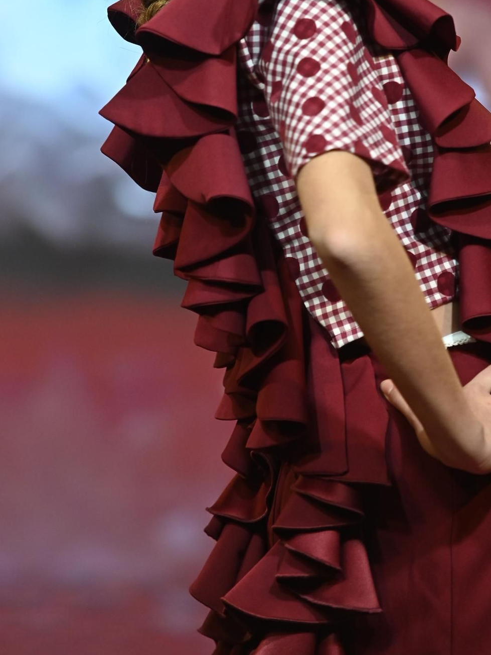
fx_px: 6716
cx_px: 305
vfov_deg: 5.6
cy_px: 80
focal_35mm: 355
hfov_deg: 4.2
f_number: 4.5
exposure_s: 1/400
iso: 1600
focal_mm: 200
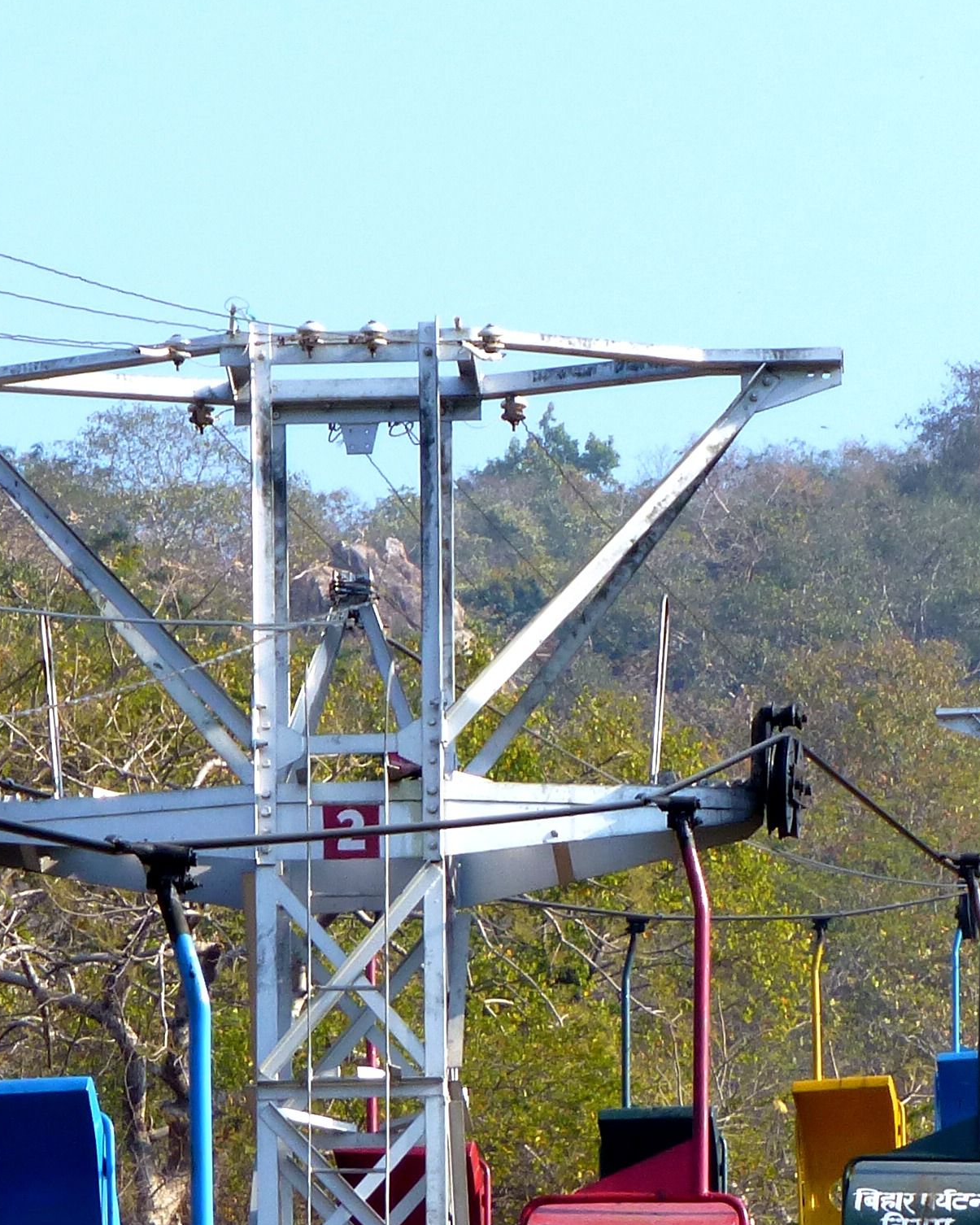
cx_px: 588
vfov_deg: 4.8
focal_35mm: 406
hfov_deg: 3.8
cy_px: 1178
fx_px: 14718
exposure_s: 1/250
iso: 100
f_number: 5.4
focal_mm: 25.9
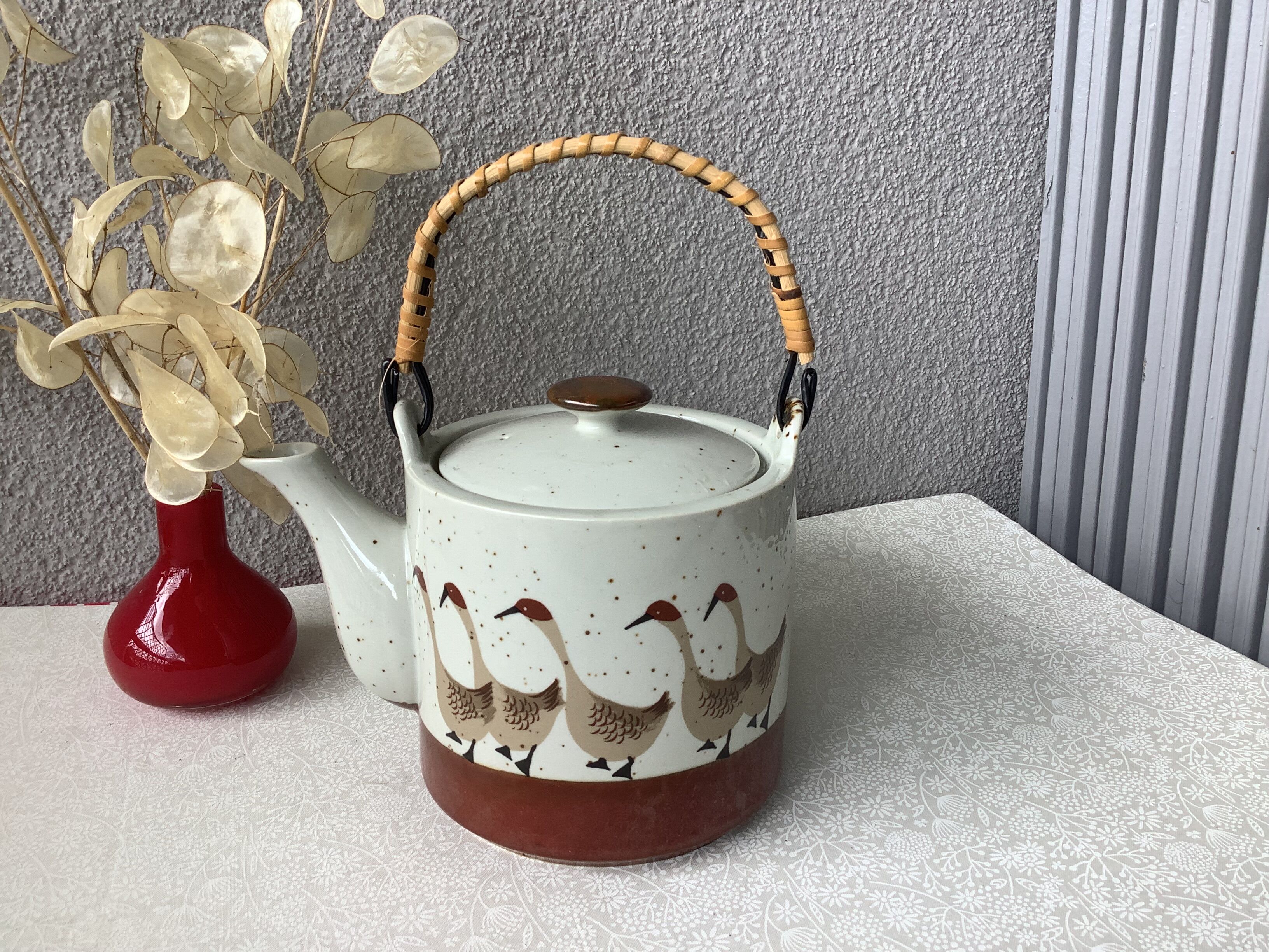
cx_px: 634
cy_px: 476
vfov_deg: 45.4
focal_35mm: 31
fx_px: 1136
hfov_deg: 58.4
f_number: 2.4
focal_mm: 3.3
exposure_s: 1/235
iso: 25
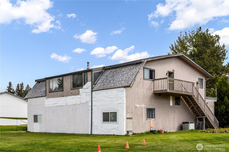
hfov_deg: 41.2
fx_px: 305
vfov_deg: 27.9
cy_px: 76
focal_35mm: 48
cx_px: 114
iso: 100
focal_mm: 32
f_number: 9
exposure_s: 1/200
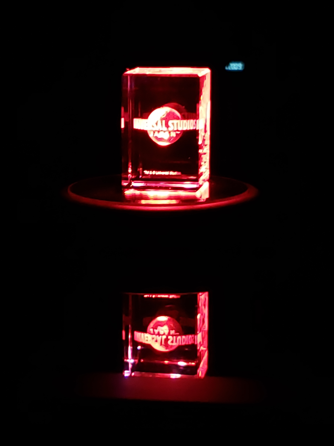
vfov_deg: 67.3
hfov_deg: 53.1
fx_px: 334
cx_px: 167
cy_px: 223
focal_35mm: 26
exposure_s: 1/25
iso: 320
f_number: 1.5
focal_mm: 4.3
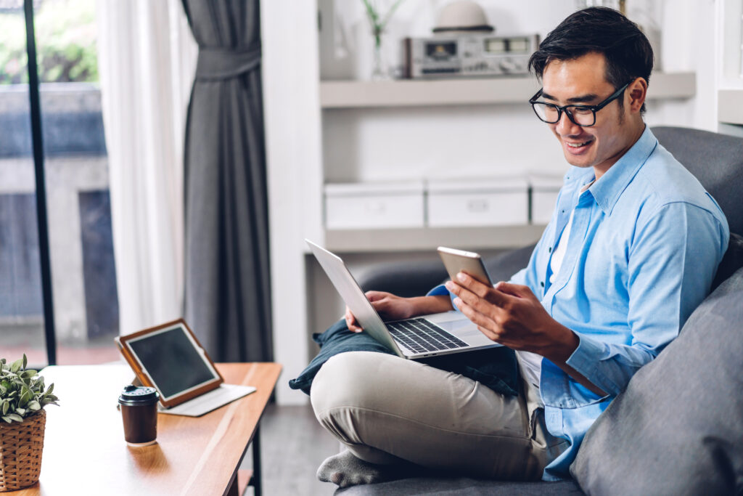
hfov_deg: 36.2
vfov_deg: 24.6
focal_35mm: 55
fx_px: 1135
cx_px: 372
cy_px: 248
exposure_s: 1/100
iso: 250
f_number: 1.8
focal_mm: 55
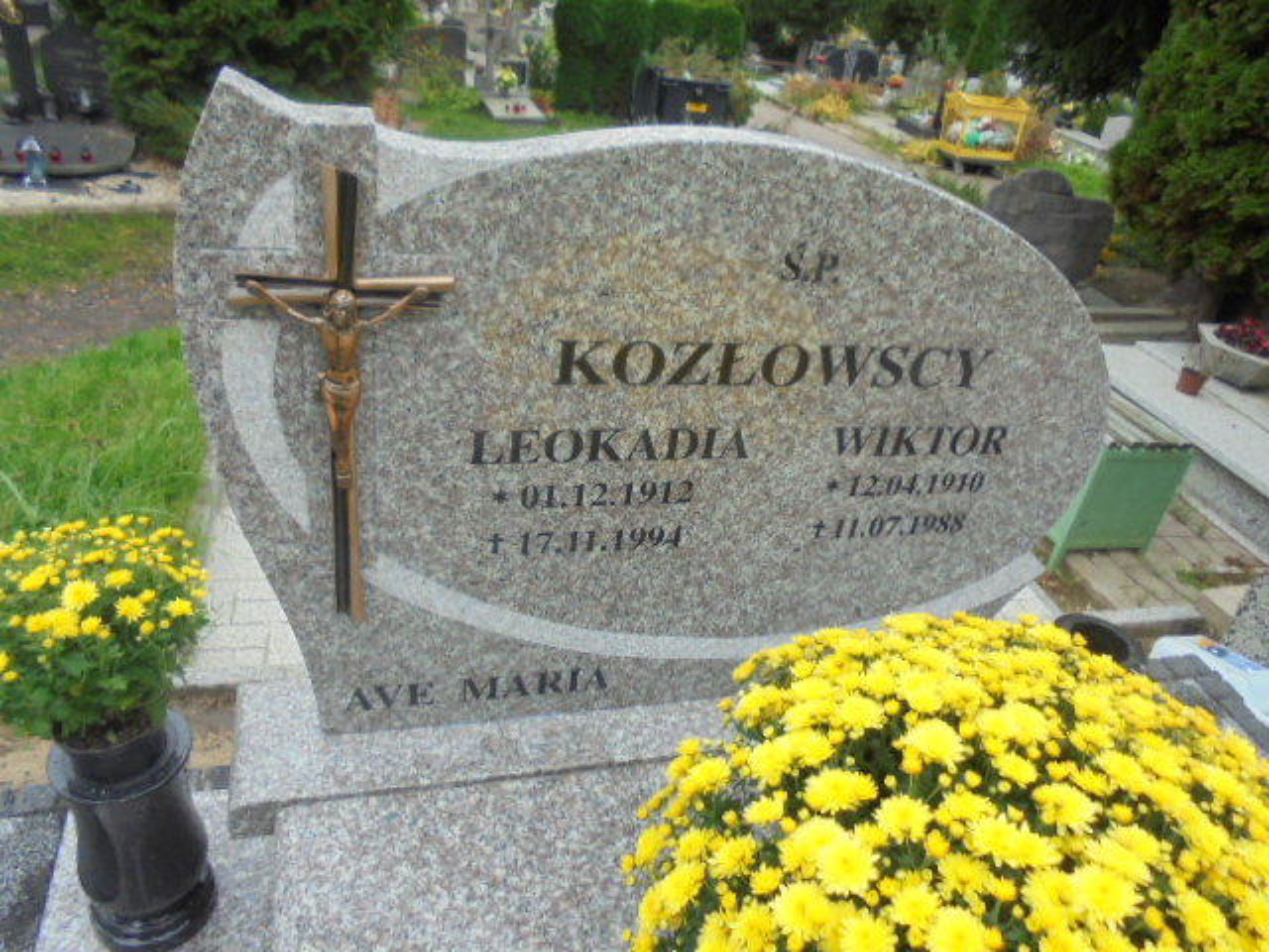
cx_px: 634
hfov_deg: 67.3
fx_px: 953
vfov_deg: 53.1
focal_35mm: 26
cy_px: 476
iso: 100
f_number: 3.5
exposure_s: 1/125
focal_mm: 4.6
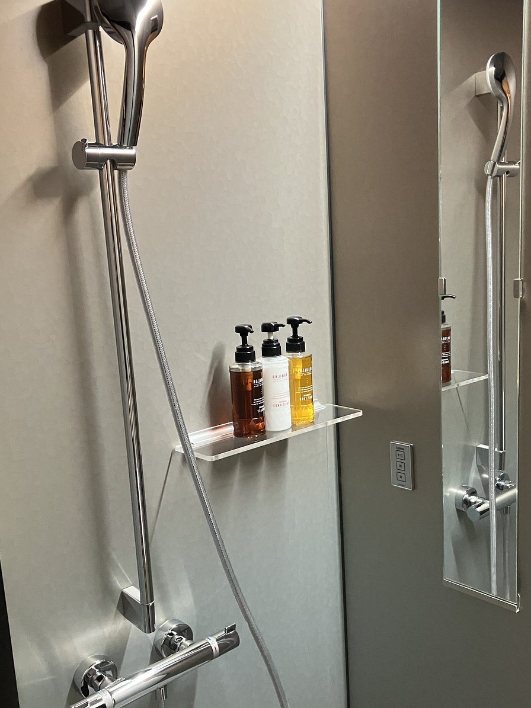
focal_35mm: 36
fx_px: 736
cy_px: 371
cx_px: 296
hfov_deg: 39.6
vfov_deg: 51.3
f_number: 1.8
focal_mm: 3.99
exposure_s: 1/60
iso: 320
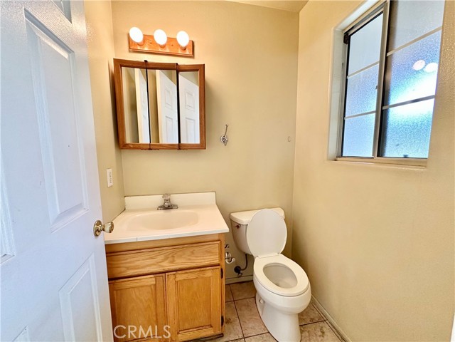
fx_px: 184
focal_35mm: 14
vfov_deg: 85.7
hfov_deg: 102.1
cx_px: 228
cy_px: 171
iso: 250
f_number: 2.2
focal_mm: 2.22
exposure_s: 1/120
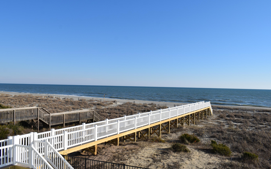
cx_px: 133
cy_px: 91
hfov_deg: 66.5
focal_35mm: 28
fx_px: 207
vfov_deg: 44.5
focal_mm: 18
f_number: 11
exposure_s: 1/500
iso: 200
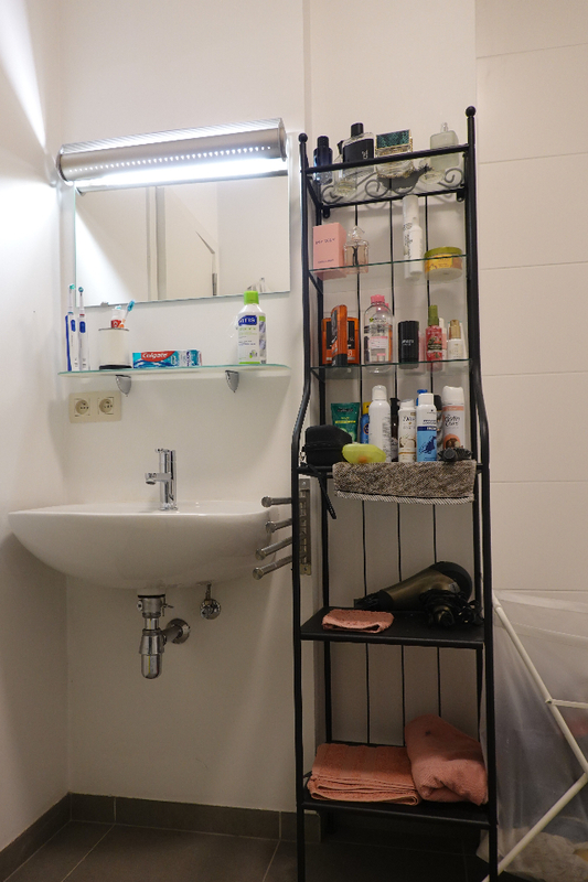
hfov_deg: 47.9
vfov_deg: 67.2
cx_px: 275
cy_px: 491
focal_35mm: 27
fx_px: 662
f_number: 2.8
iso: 400
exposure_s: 1/30
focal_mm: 9
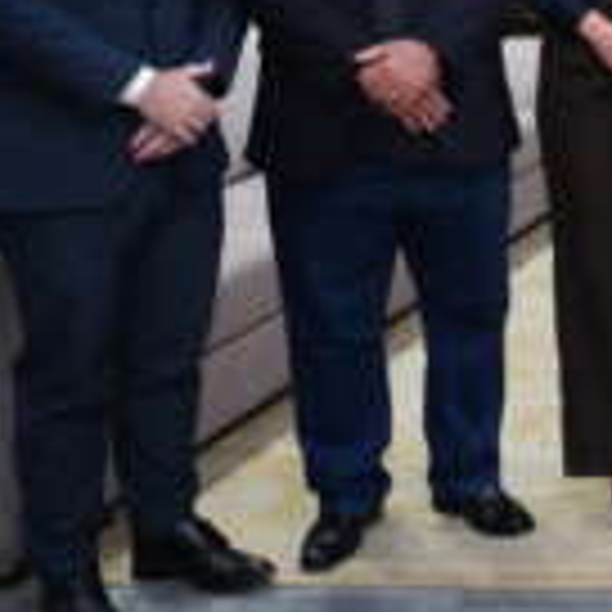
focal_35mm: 75
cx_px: 1022
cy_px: 47
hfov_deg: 19.0
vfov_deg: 22.4
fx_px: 1500
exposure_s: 1/160
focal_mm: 20
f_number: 4
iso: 8000
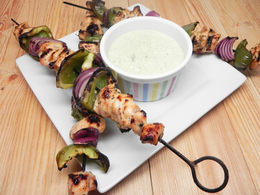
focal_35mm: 29
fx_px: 218
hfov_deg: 61.7
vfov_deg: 48.2
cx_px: 130
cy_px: 98
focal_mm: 5.2
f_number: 2.8
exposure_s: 1/55
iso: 160
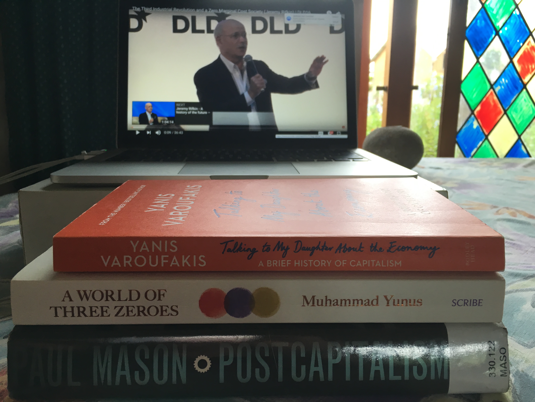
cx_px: 268
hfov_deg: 61.7
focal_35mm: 29
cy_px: 201
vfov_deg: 48.2
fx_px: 448
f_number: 2.2
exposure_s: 1/33
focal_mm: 4.15
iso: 25
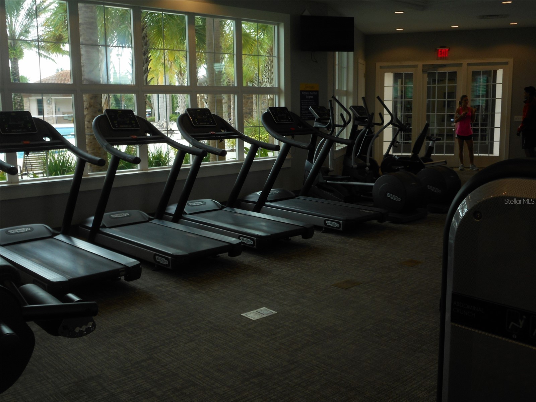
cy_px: 201
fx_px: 604
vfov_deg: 36.8
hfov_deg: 47.9
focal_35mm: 39
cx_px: 268
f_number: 4.5
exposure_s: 1/40
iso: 80
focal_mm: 6.9
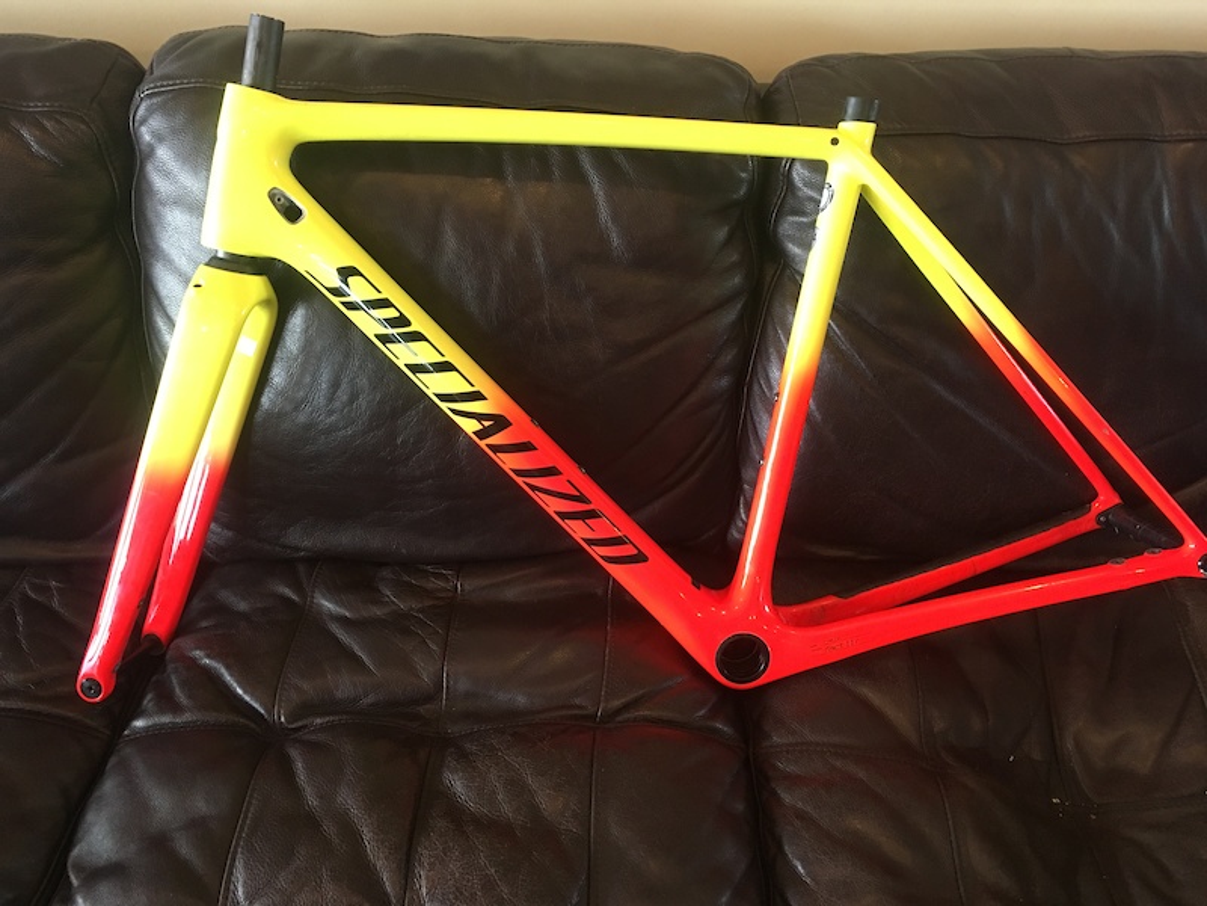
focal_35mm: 29
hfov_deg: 61.7
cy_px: 453
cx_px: 604
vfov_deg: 48.2
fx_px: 1011
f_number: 2.2
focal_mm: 4.15
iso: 160
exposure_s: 1/30
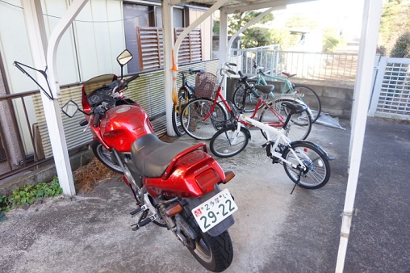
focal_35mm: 24
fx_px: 273
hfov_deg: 73.8
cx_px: 205
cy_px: 136
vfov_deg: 53.1
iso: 500
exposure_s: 1/160
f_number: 4
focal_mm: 16
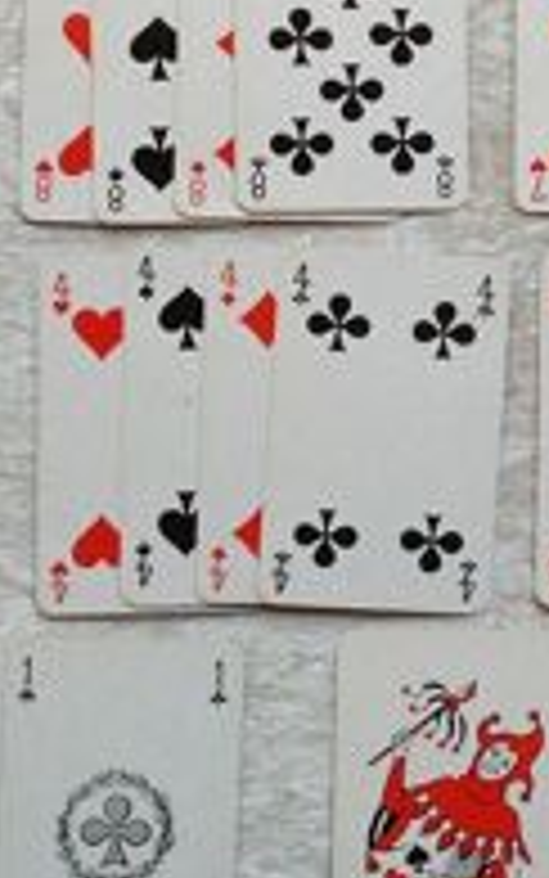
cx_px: 495
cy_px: 214
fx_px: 2177
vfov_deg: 22.6
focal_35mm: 91
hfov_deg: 14.2
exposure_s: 1/120
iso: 80
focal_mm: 4.28
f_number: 2.4
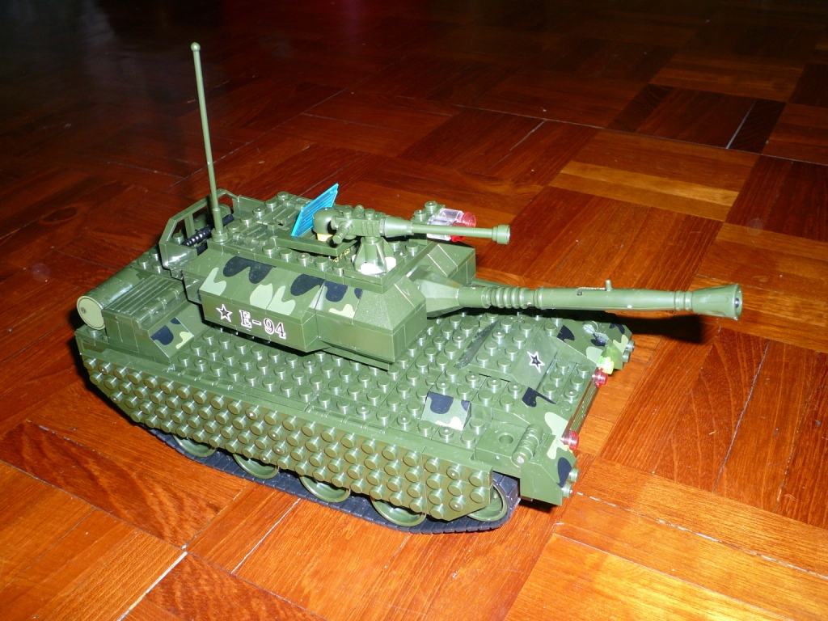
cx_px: 414
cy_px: 310
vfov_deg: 40.7
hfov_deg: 52.6
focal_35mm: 35
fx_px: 837
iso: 100
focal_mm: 5.7
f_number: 3
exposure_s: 1/30
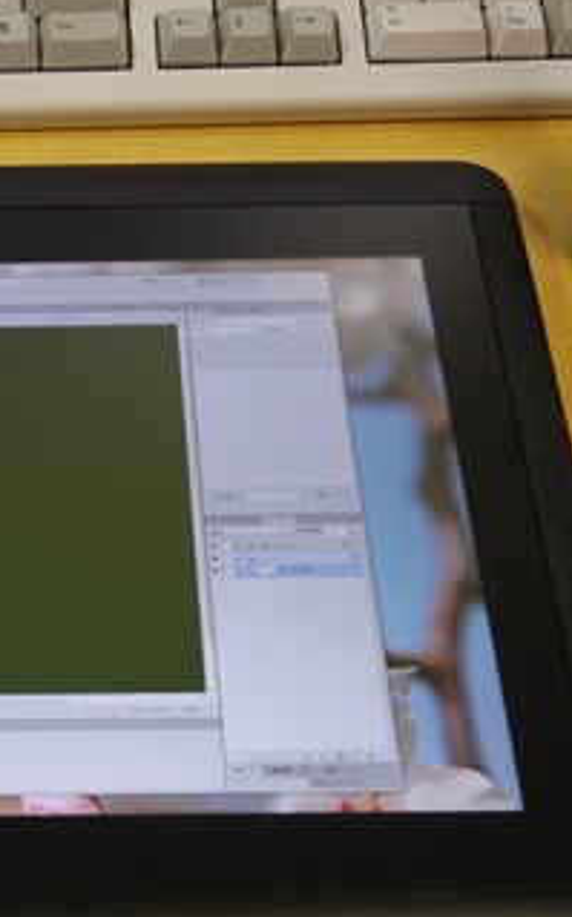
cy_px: 397
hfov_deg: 18.6
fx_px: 1698
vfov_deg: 30.2
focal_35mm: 68
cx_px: -4
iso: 1600
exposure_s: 1/125
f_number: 3.9
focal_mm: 16
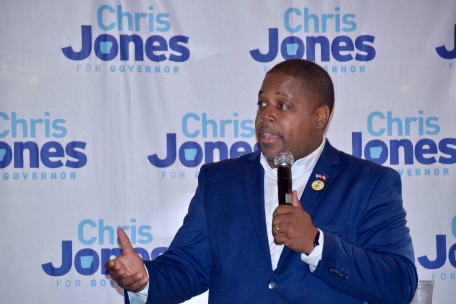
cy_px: 152
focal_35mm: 150
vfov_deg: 9.2
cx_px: 228
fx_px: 1900
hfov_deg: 13.7
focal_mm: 100
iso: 800
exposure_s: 1/60
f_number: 4.5
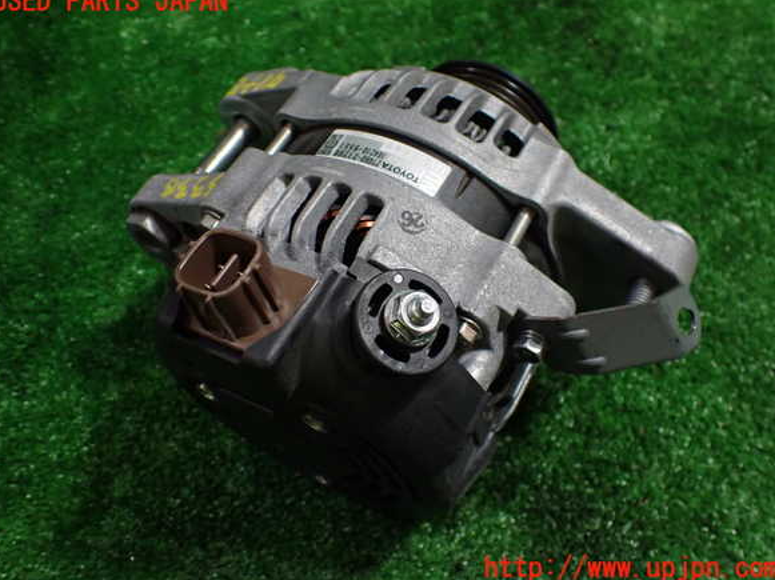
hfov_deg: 58.4
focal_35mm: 31
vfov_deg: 45.4
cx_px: 385
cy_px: 285
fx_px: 694
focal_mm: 5.4
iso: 500
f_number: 2.3
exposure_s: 1/125
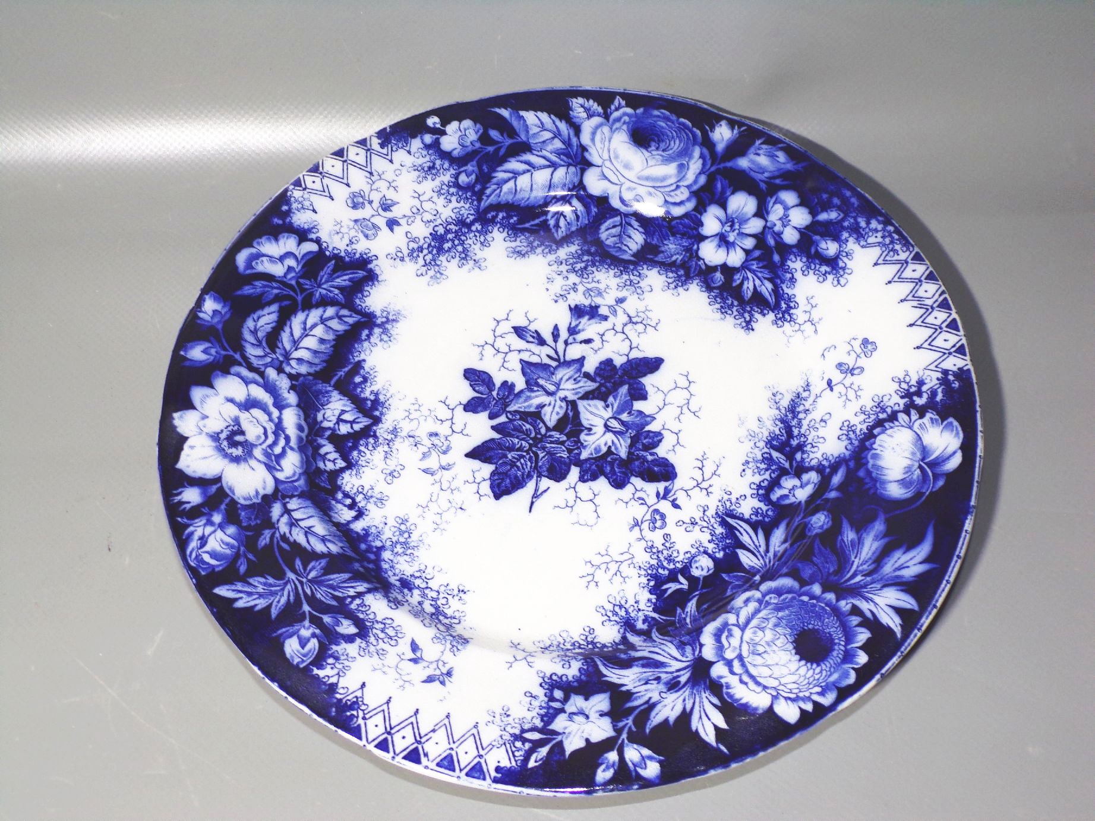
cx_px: 548
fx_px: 1170
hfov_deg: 50.1
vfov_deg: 38.7
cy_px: 410
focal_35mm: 37
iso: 115
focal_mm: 6.6
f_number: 3.3
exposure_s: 1/60
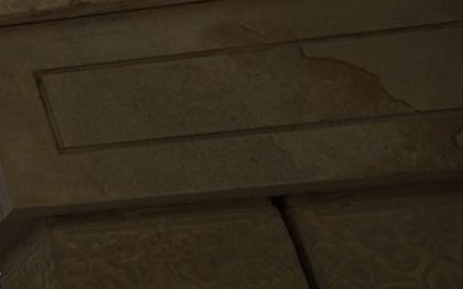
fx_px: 1224
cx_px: -799
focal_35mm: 97
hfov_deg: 12.7
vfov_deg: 13.5
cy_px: 134
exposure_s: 1/250
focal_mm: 16
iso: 200
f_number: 13
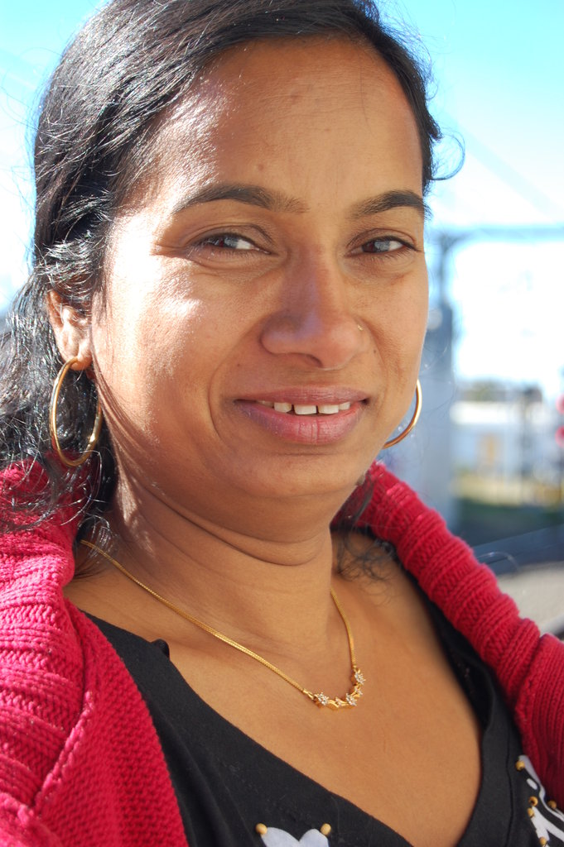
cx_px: 282
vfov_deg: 24.6
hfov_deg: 16.5
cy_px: 424
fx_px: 1942
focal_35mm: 82
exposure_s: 1/160
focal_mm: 55
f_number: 6.3
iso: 200
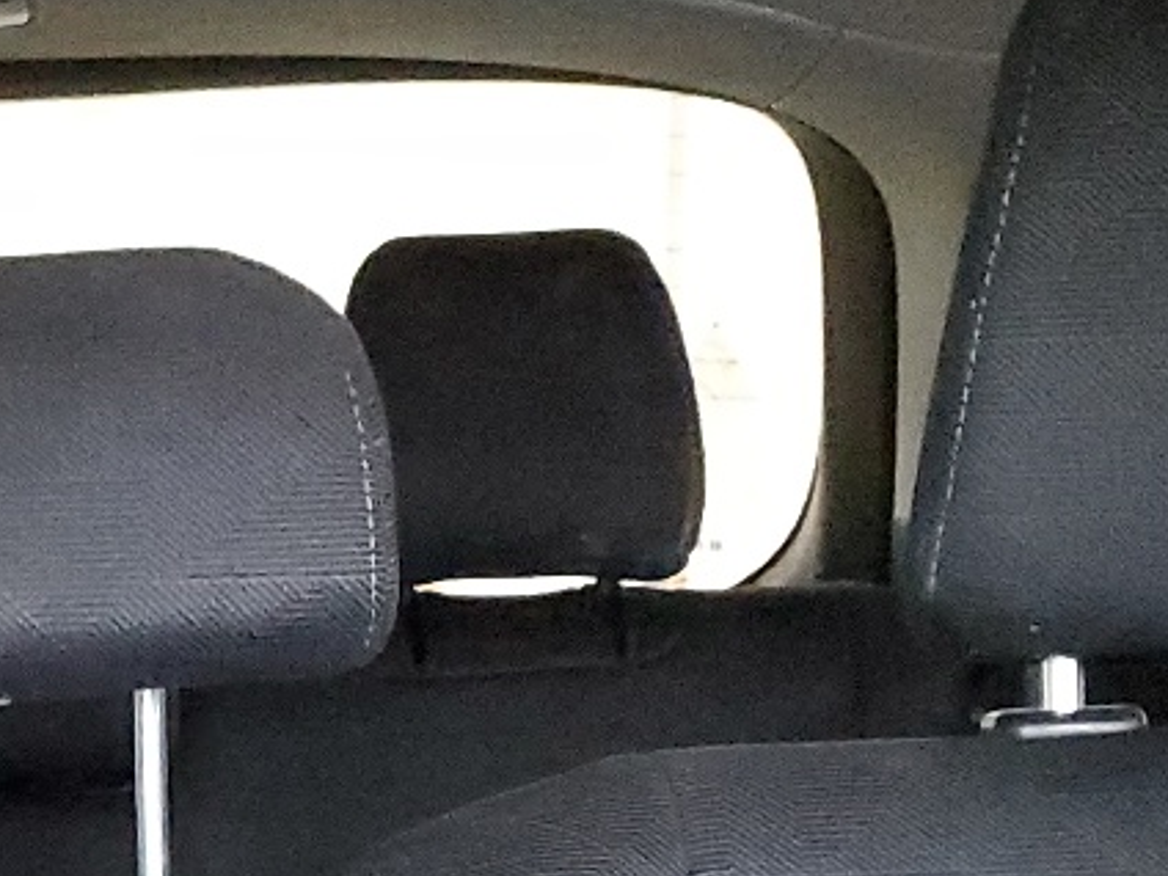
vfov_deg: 14.3
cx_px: -88
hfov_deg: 19.3
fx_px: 3307
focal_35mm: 98
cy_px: 1231
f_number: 1.5
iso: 1001
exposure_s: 1/15
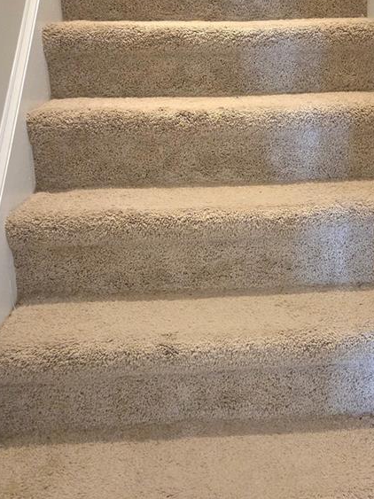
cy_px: 167
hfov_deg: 29.3
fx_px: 706
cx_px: 266
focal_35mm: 49
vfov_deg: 38.5
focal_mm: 5.4
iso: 2000
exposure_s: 1/120
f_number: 1.8
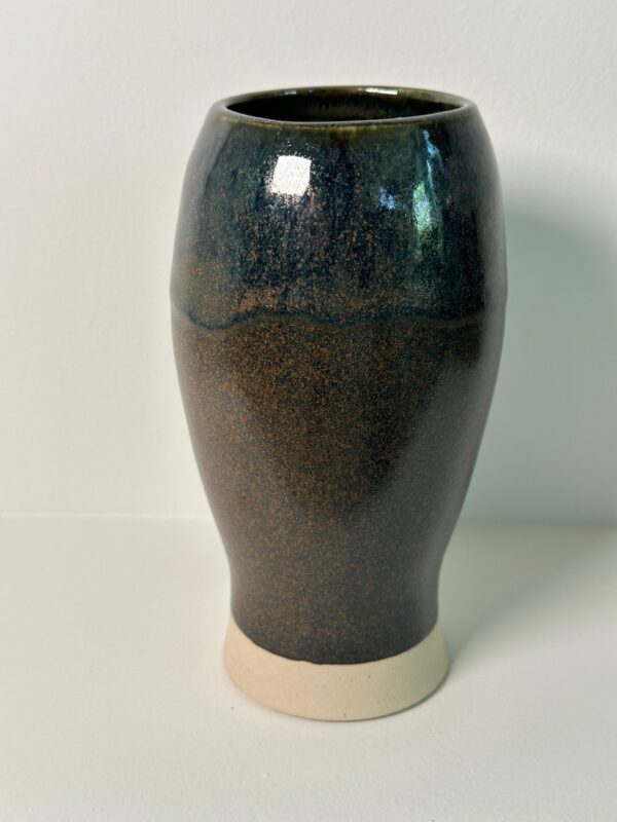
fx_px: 1141
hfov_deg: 30.3
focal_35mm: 48
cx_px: 308
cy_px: 411
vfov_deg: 39.7
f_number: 1.78
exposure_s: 1/128
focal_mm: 6.86
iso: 80
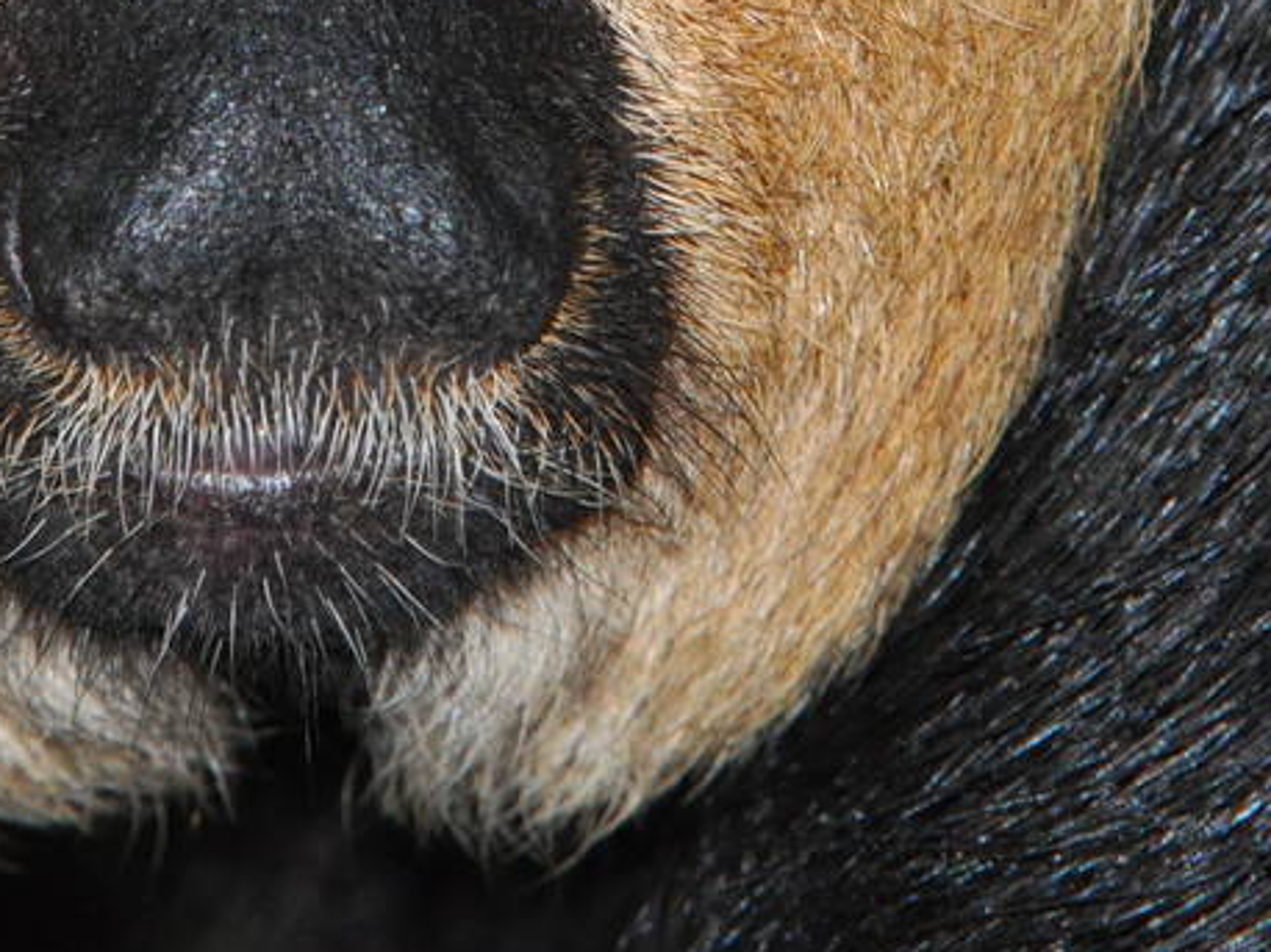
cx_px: 386
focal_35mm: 932
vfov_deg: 1.6
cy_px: -248
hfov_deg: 2.1
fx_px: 34191
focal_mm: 185
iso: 1000
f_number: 9
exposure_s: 1/125
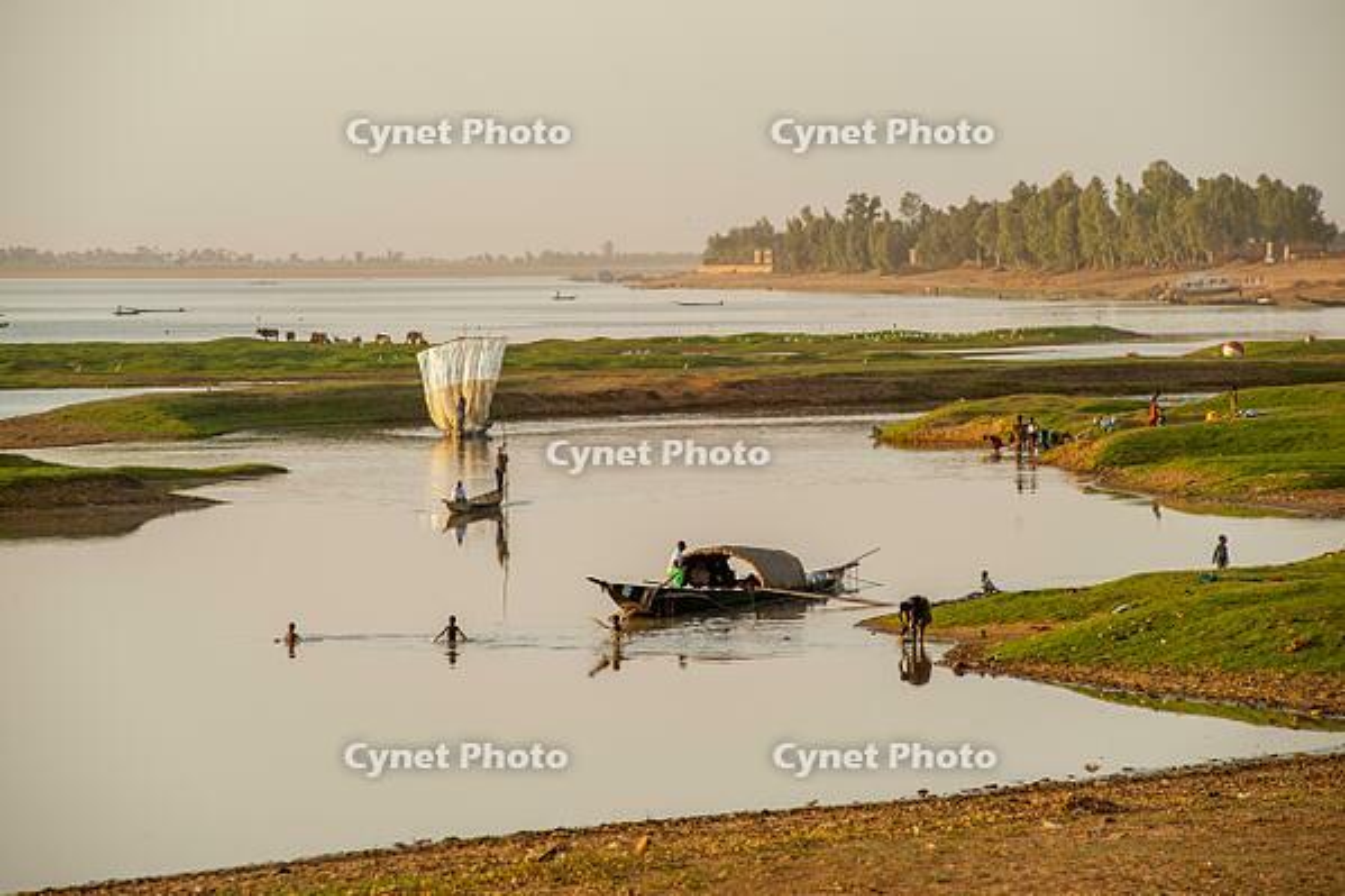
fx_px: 7470
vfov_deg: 6.9
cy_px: 448
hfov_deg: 10.3
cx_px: 672
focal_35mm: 200
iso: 200
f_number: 8
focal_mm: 200
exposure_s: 1/250
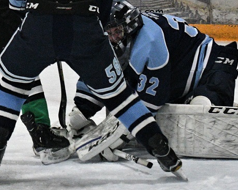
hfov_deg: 8.6
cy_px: 42
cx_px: 196
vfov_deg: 6.9
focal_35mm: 225
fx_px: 1584
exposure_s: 1/1000
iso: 8000
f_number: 5
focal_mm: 75
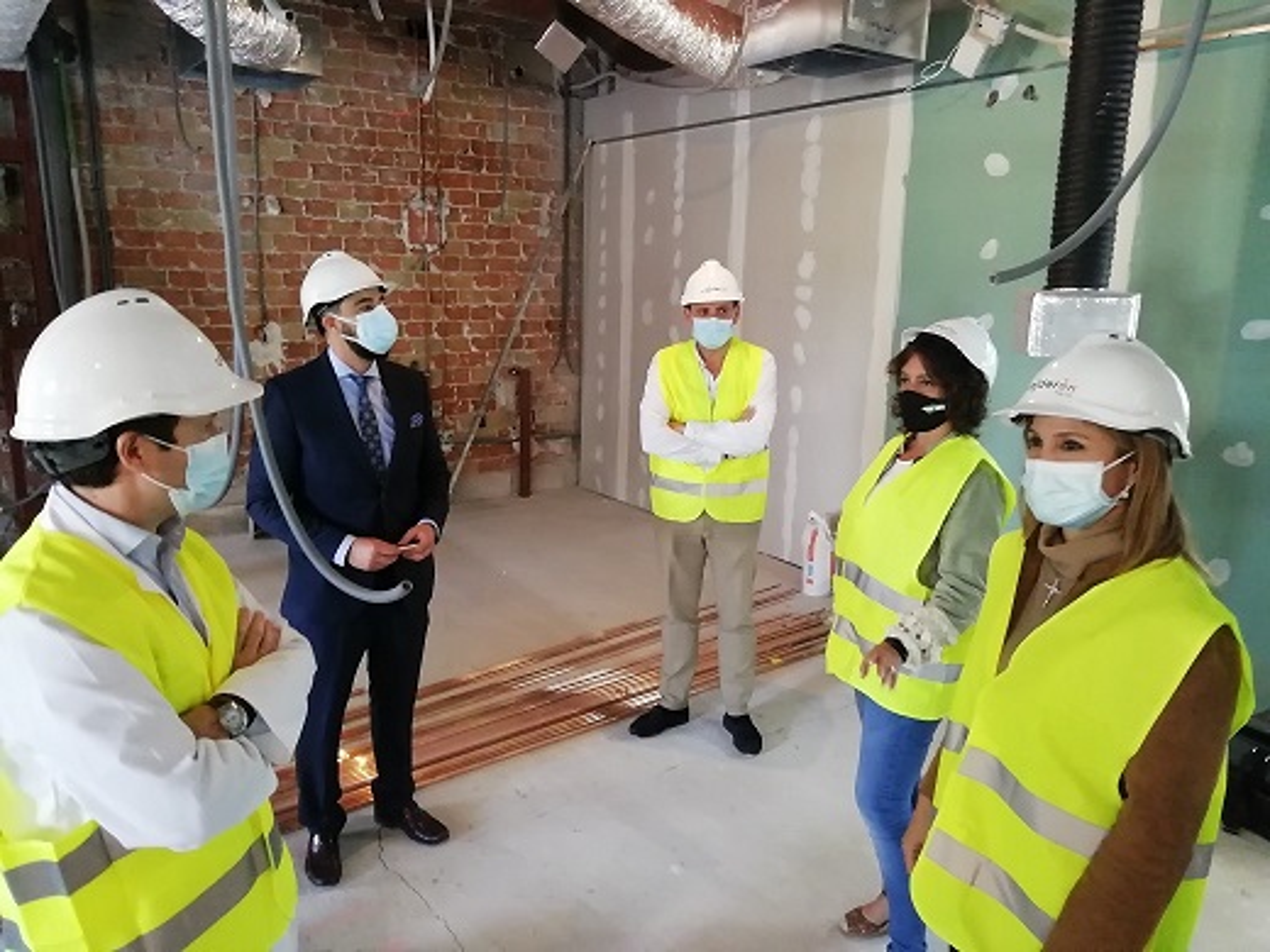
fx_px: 954
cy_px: 476
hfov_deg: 67.3
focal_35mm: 26
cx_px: 635
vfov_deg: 53.1
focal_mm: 3.21
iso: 400
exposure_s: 1/25
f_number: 2.2
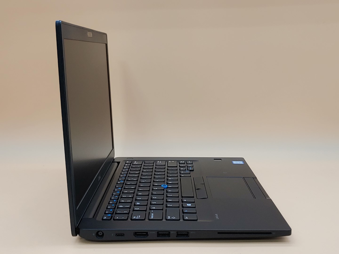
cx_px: 170
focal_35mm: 46
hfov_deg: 41.2
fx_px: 450
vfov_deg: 31.5
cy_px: 127
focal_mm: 4.36
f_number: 1.8
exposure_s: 1/61
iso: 50
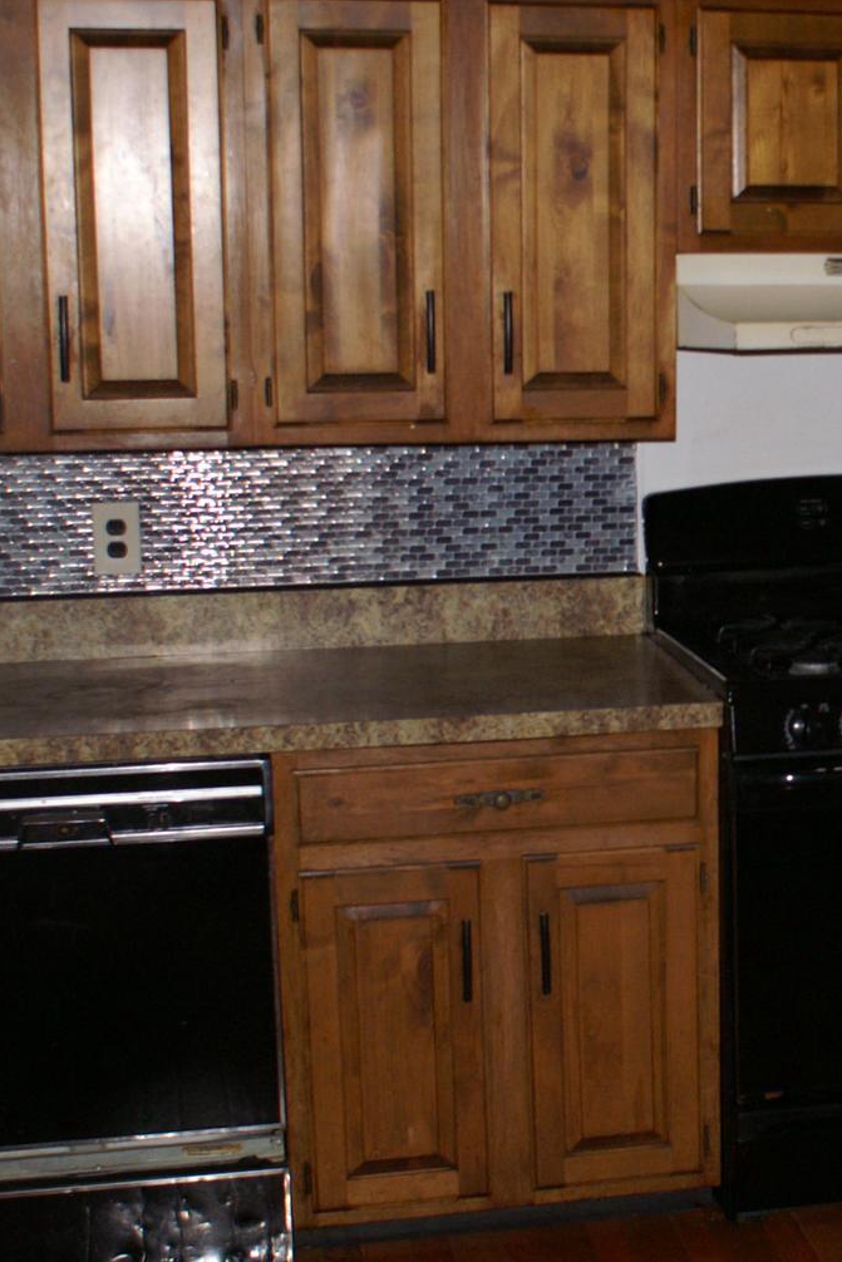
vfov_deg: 32.9
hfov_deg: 21.4
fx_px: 2139
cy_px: 630
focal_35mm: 61
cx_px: 861
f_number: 4
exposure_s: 1/60
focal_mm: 20
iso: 400
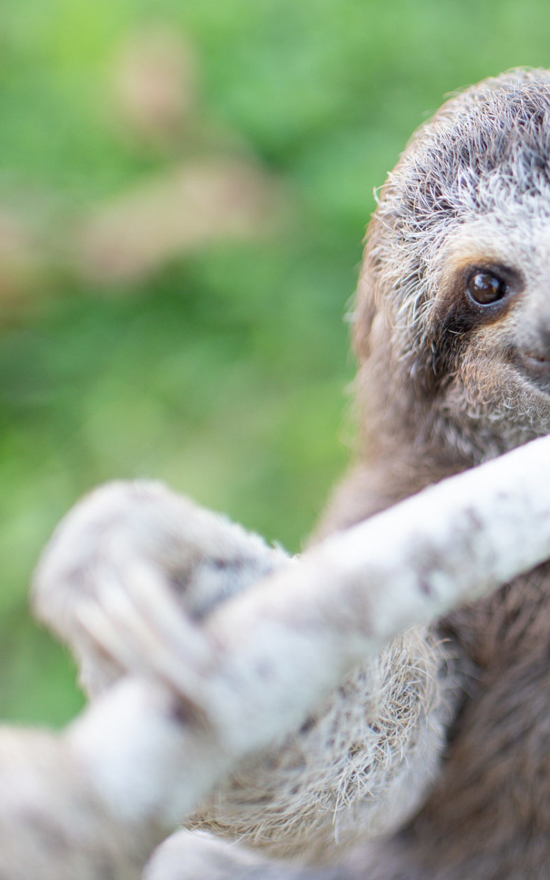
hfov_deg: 22.5
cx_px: 624
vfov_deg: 37.5
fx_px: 1295
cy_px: 442
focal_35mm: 54
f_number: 2
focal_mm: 35
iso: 400
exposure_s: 1/250
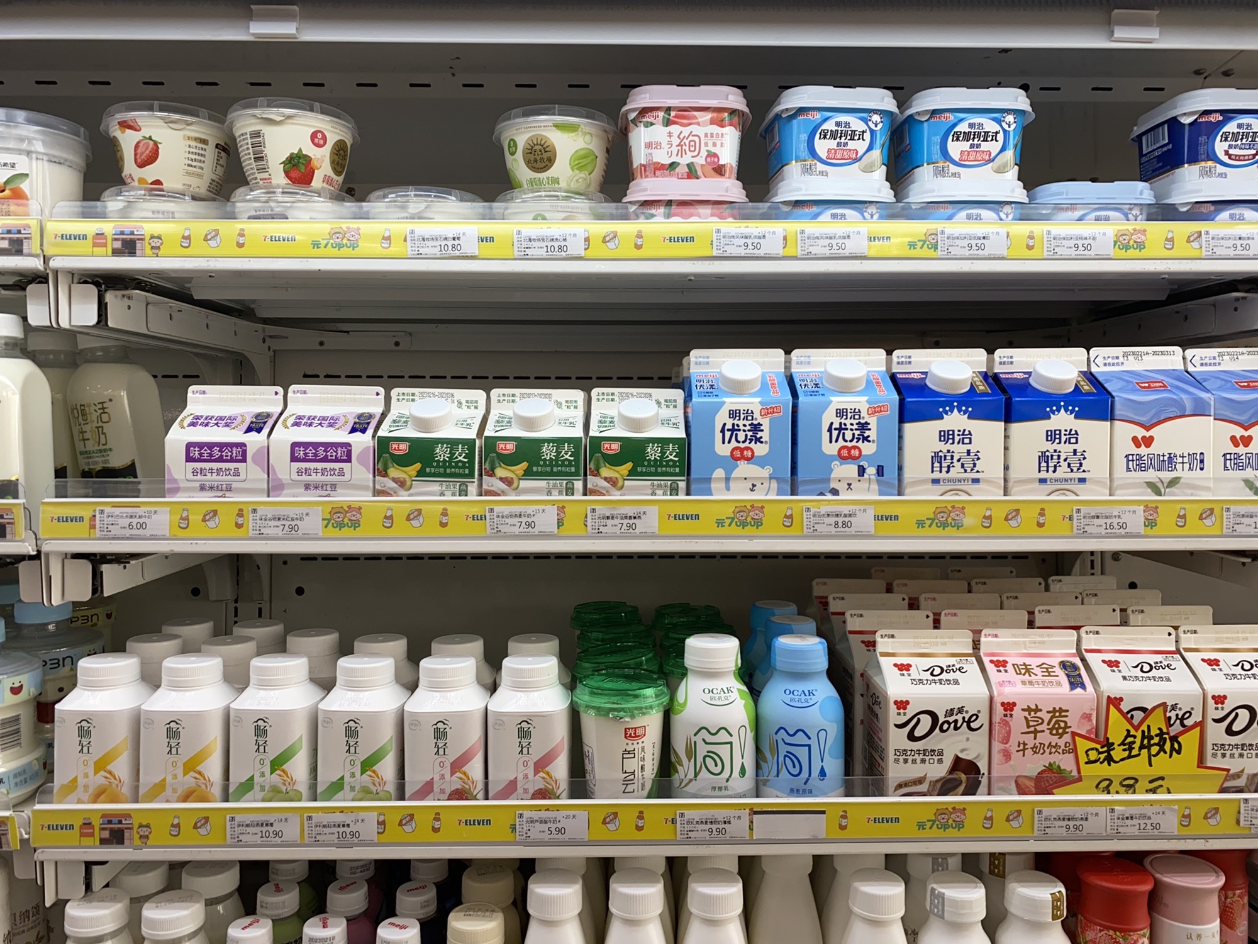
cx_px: 629
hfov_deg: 67.3
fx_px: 945
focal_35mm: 26
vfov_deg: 53.1
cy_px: 472
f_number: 1.8
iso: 32
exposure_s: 1/178
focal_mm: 4.25
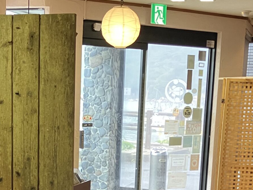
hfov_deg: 24.1
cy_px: 212
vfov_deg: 17.6
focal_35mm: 81
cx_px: 99
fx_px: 592
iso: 125
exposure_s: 1/60
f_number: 1.8
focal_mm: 3.99
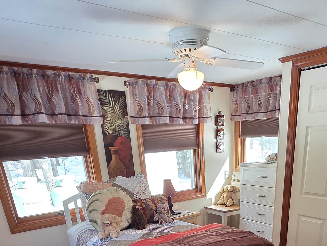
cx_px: 203
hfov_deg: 59.2
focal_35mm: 30
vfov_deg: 38.8
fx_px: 283
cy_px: 269
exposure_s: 1/120
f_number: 1.9
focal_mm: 2.2
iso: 125
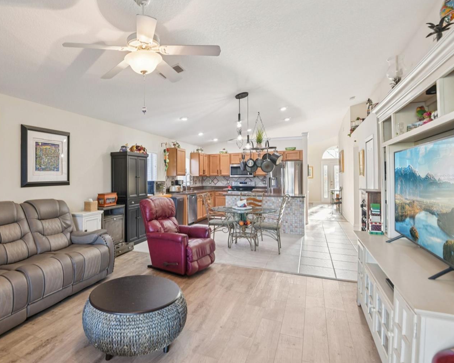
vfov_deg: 70.8
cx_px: 170
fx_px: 255
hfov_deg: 81.7
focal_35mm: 19
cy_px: 177
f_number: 8
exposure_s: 1/10
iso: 400
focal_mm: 16
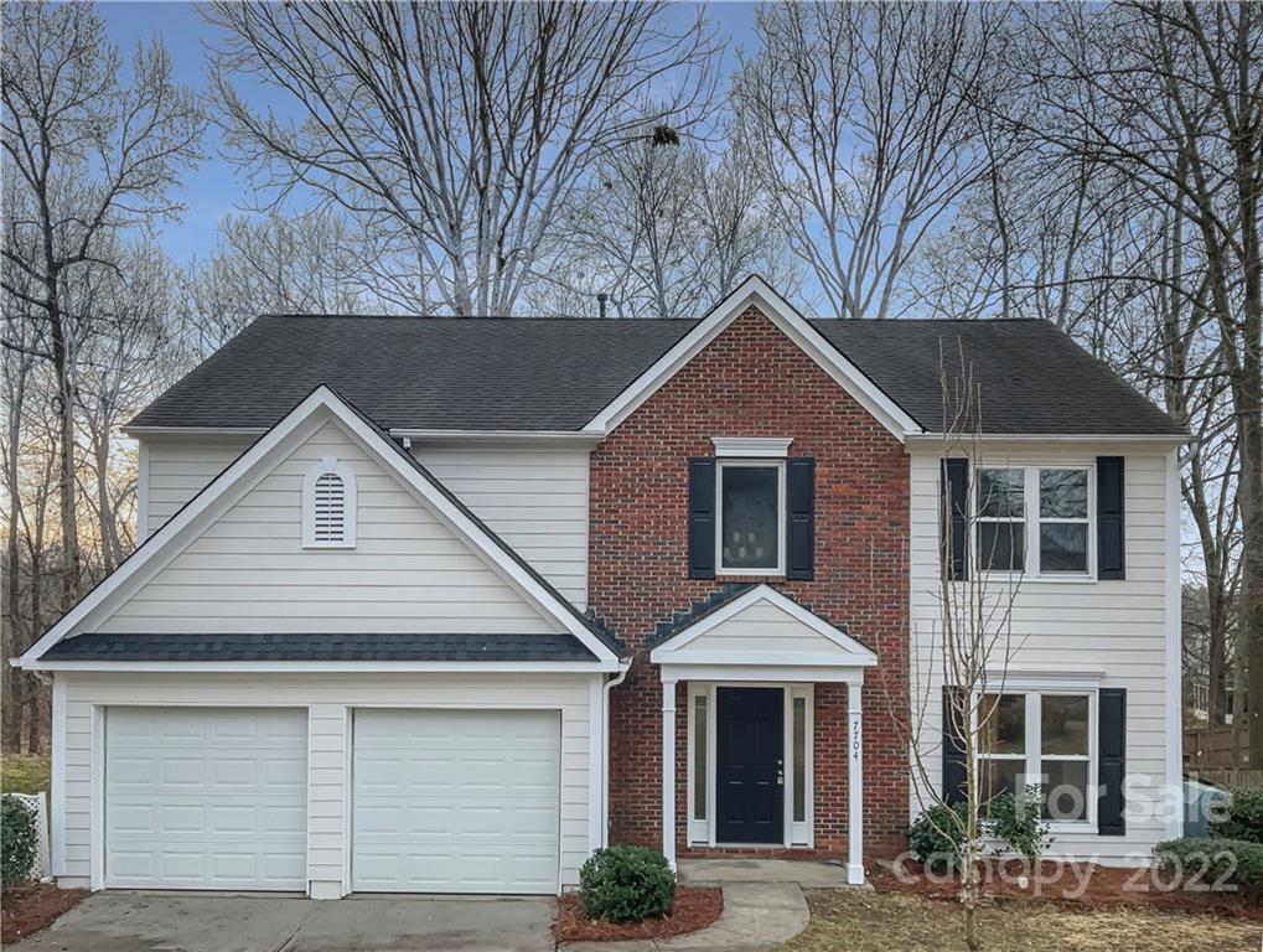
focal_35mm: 29
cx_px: 632
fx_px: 1060
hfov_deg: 61.6
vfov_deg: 48.4
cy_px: 476
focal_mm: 3
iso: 16
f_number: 1.8
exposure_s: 1/446
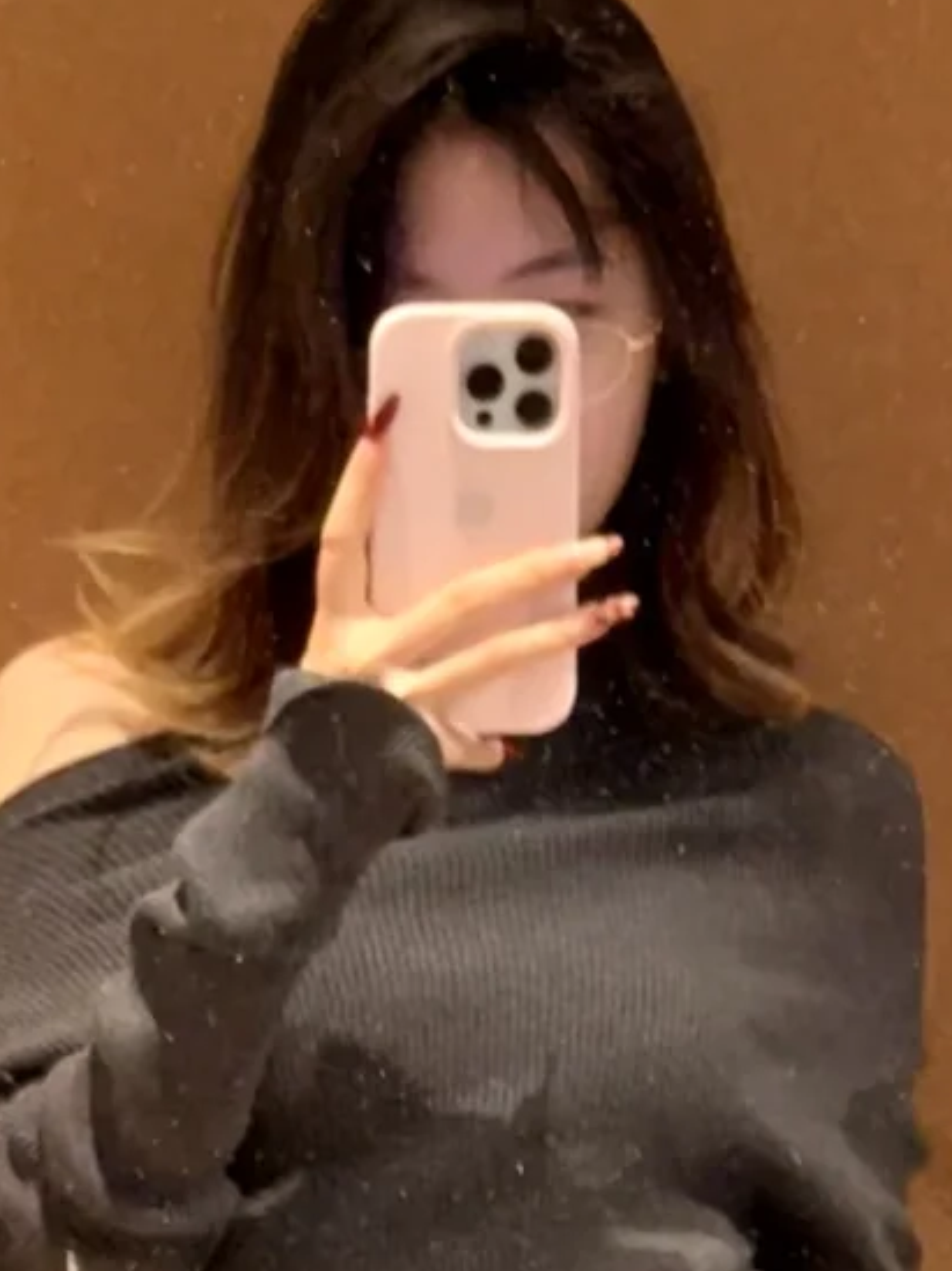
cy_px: 1148
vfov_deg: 15.5
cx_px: 607
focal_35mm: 126
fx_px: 4626
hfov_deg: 11.7
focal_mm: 6.76
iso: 200
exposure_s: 1/33
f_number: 1.78
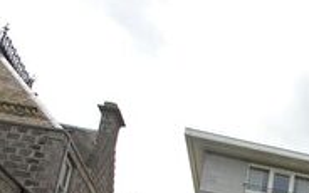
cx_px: 452
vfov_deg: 19.2
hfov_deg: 26.5
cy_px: 300
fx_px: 488
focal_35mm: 58
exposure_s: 1/320
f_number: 9
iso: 200
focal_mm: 10
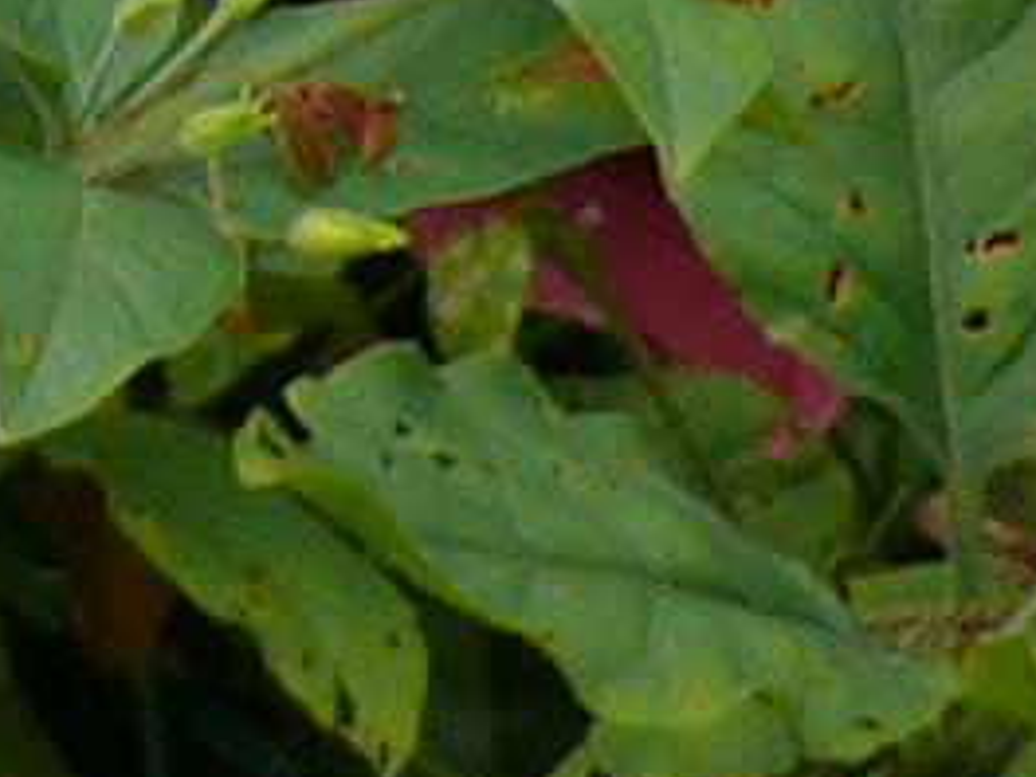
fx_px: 29390
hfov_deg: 2.0
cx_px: -1362
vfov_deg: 1.5
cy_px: -1205
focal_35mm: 982
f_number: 3.6
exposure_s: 1/125
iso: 100
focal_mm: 19.3
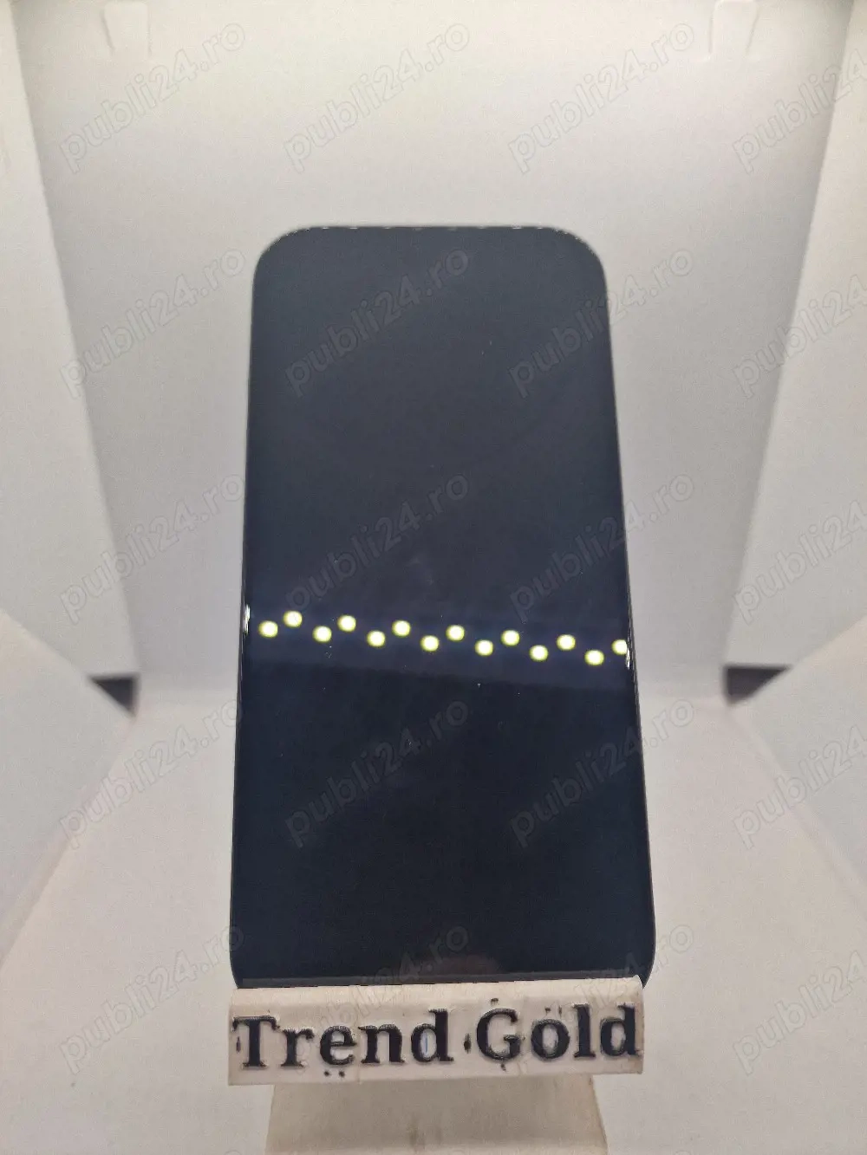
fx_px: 768
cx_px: 434
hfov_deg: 58.9
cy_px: 578
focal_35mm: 23
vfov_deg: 73.9
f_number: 1.8
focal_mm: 6.4
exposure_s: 1/182
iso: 50
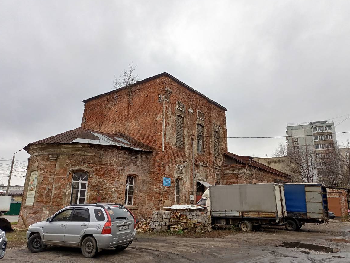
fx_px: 293
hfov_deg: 61.7
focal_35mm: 29
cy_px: 128
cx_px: 179
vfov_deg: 48.2
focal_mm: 4.69
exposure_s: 1/737
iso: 112
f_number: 1.8
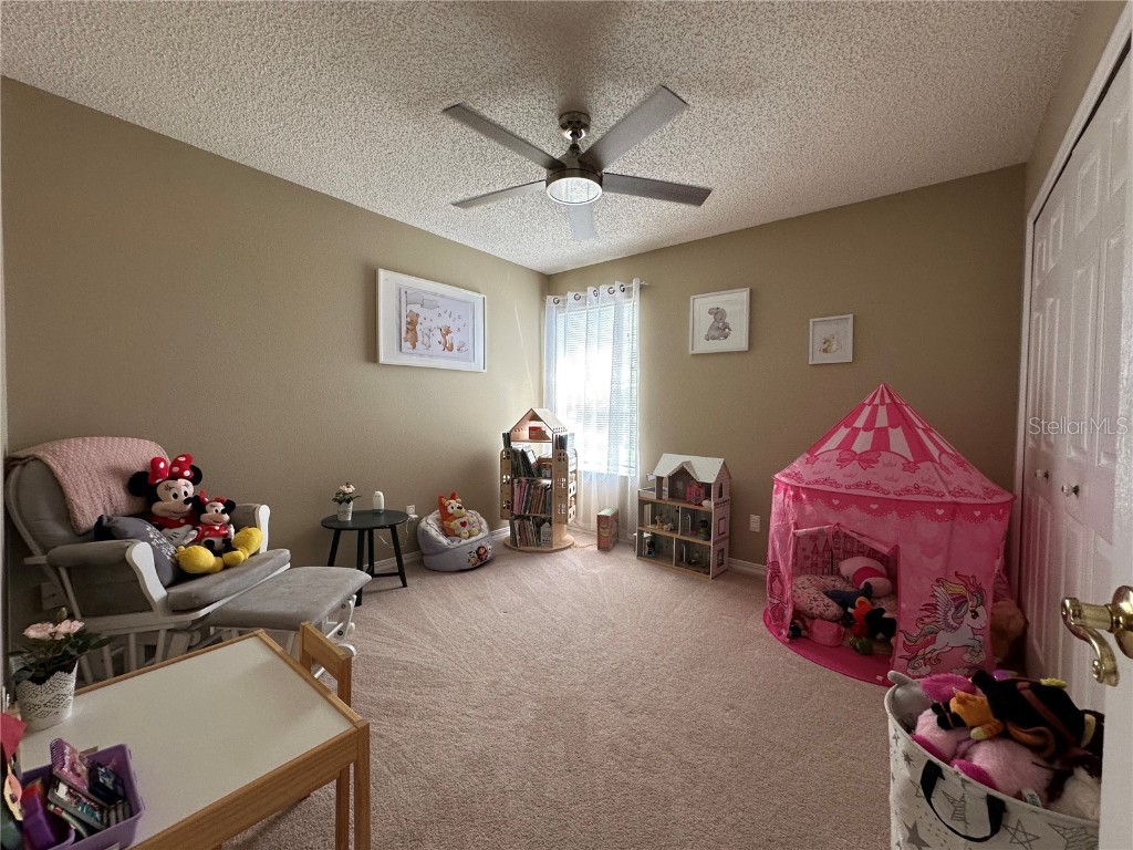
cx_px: 566
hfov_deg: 102.1
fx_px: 458
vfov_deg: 85.7
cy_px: 425
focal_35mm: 14
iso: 100
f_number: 2.2
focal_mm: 2.22
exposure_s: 1/120
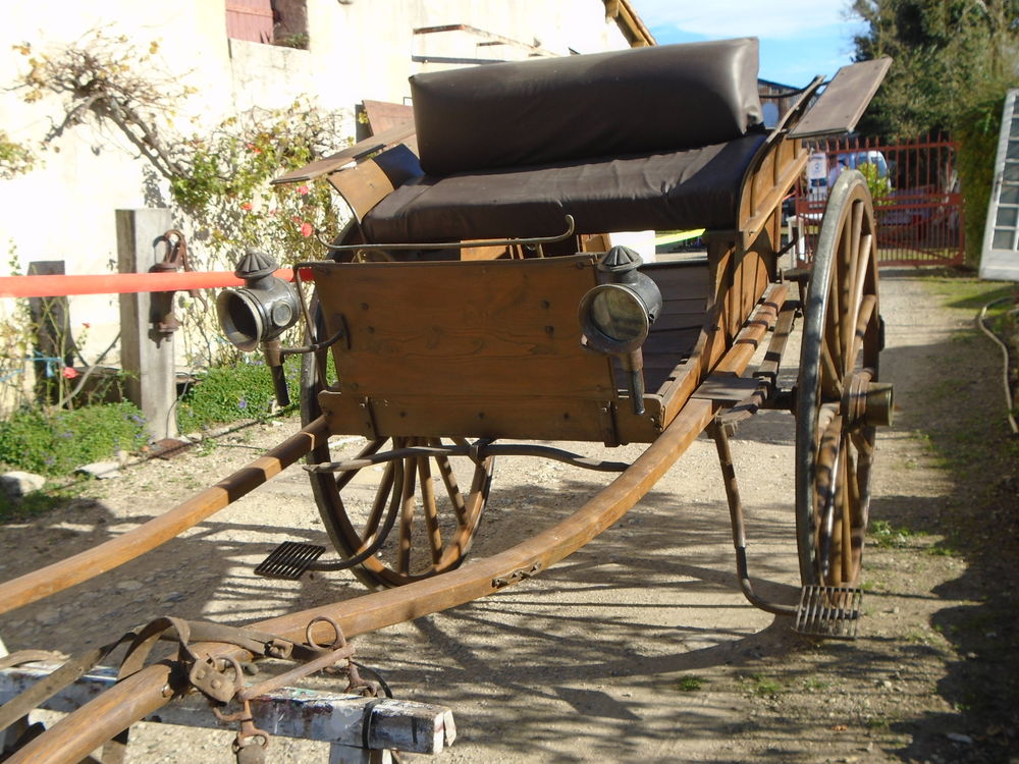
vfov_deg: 34.3
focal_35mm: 42
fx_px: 1236
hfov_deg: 44.8
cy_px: 382
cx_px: 510
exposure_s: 1/400
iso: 100
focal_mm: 7.4
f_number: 4.1
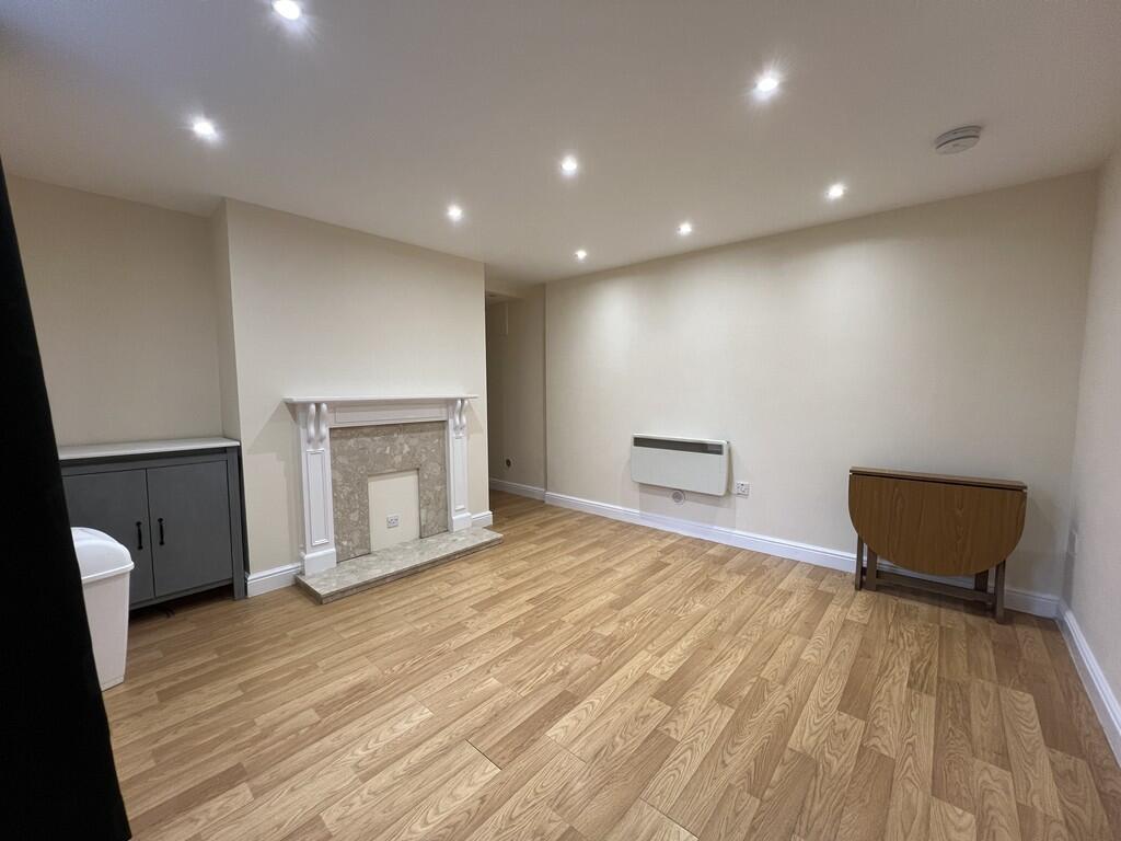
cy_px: 420
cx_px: 560
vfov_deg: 89.9
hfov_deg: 106.2
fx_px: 421
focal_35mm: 13
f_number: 1.8
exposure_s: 1/100
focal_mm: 1.57
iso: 200
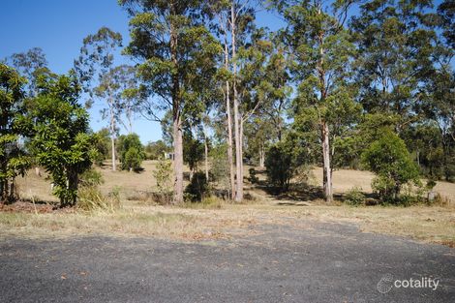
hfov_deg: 61.9
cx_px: 228
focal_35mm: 30
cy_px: 152
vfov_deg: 43.6
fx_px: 379
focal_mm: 20
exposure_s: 1/200
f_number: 7.1
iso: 100
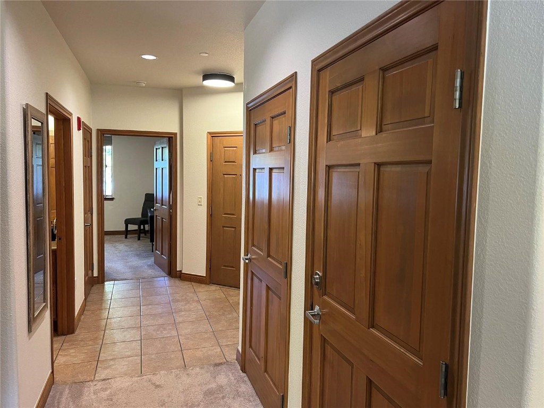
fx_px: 409
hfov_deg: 67.3
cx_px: 272
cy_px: 204
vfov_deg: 53.1
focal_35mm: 26
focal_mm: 5.7
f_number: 1.5
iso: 250
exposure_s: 1/60
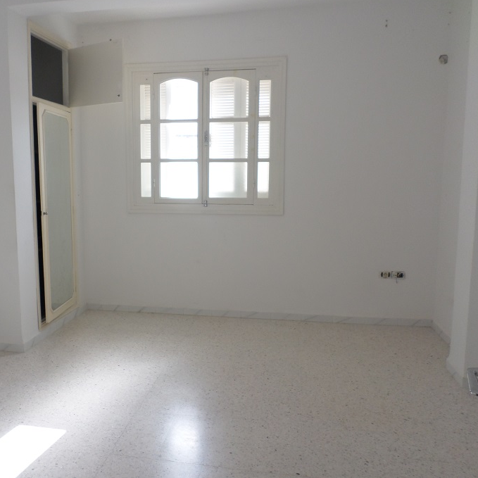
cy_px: 236
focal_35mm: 30
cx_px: 187
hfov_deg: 53.6
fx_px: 469
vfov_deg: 54.0
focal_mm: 4.5
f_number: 2.5
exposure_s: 1/125
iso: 80
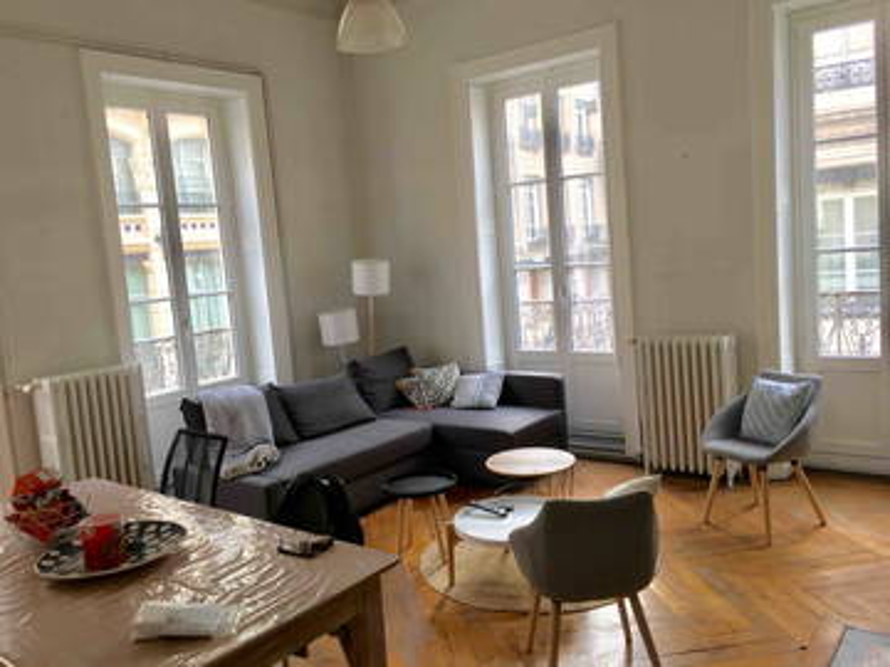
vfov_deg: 48.2
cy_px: 334
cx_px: 445
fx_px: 746
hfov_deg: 61.7
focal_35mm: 29
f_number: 2.2
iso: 32
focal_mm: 4.15
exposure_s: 1/50
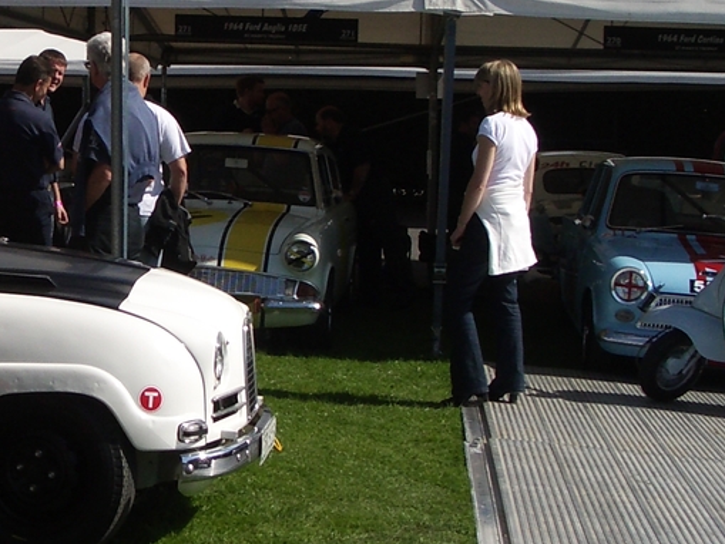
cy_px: 234
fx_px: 1844
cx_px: -11
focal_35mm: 88
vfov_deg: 16.8
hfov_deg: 21.4
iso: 80
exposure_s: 1/800
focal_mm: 5.8
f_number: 4.3
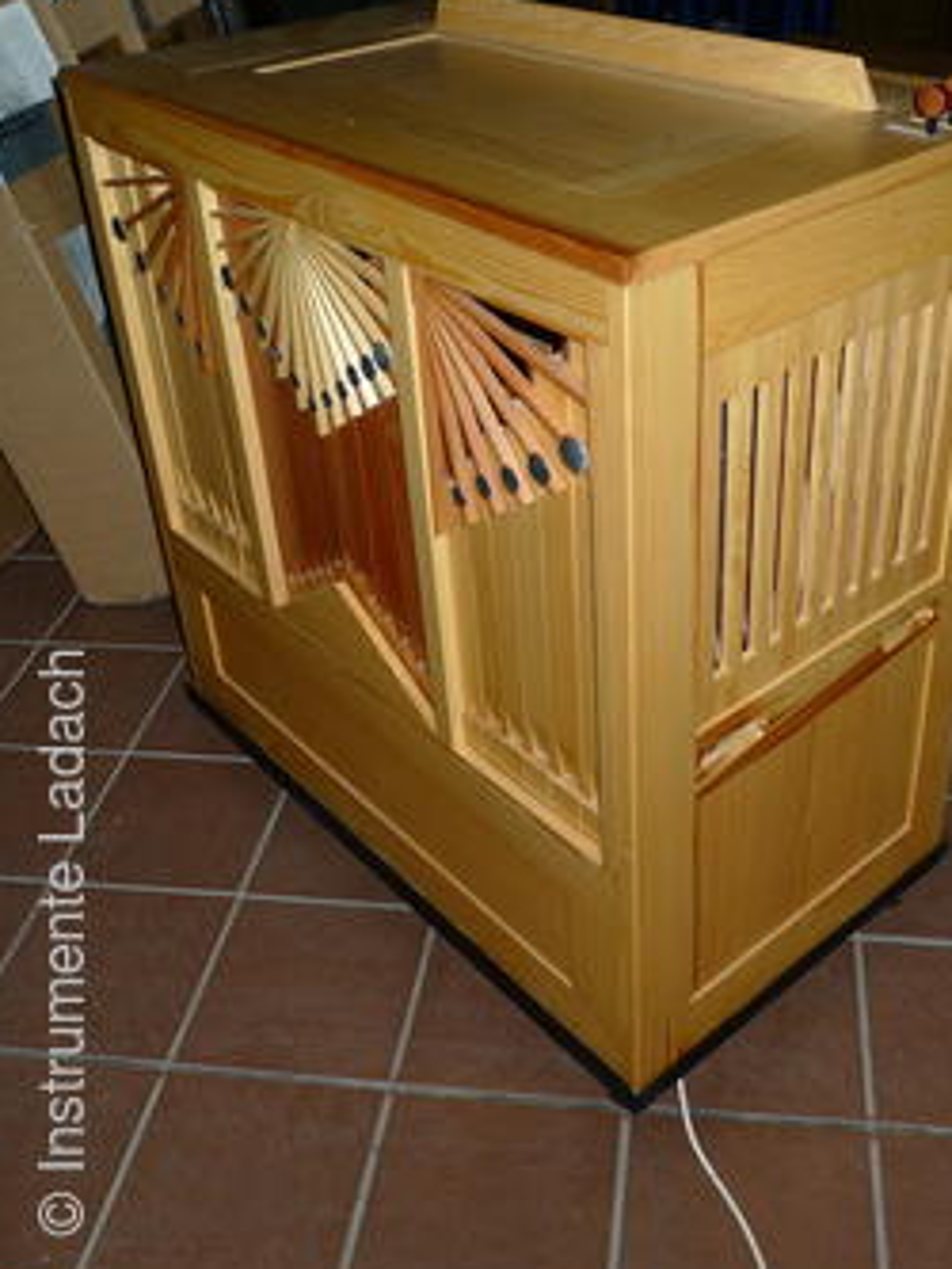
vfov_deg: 51.1
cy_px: 530
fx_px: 1319
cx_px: 560
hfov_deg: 39.6
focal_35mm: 36
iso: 125
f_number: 2
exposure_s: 1/60
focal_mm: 5.1
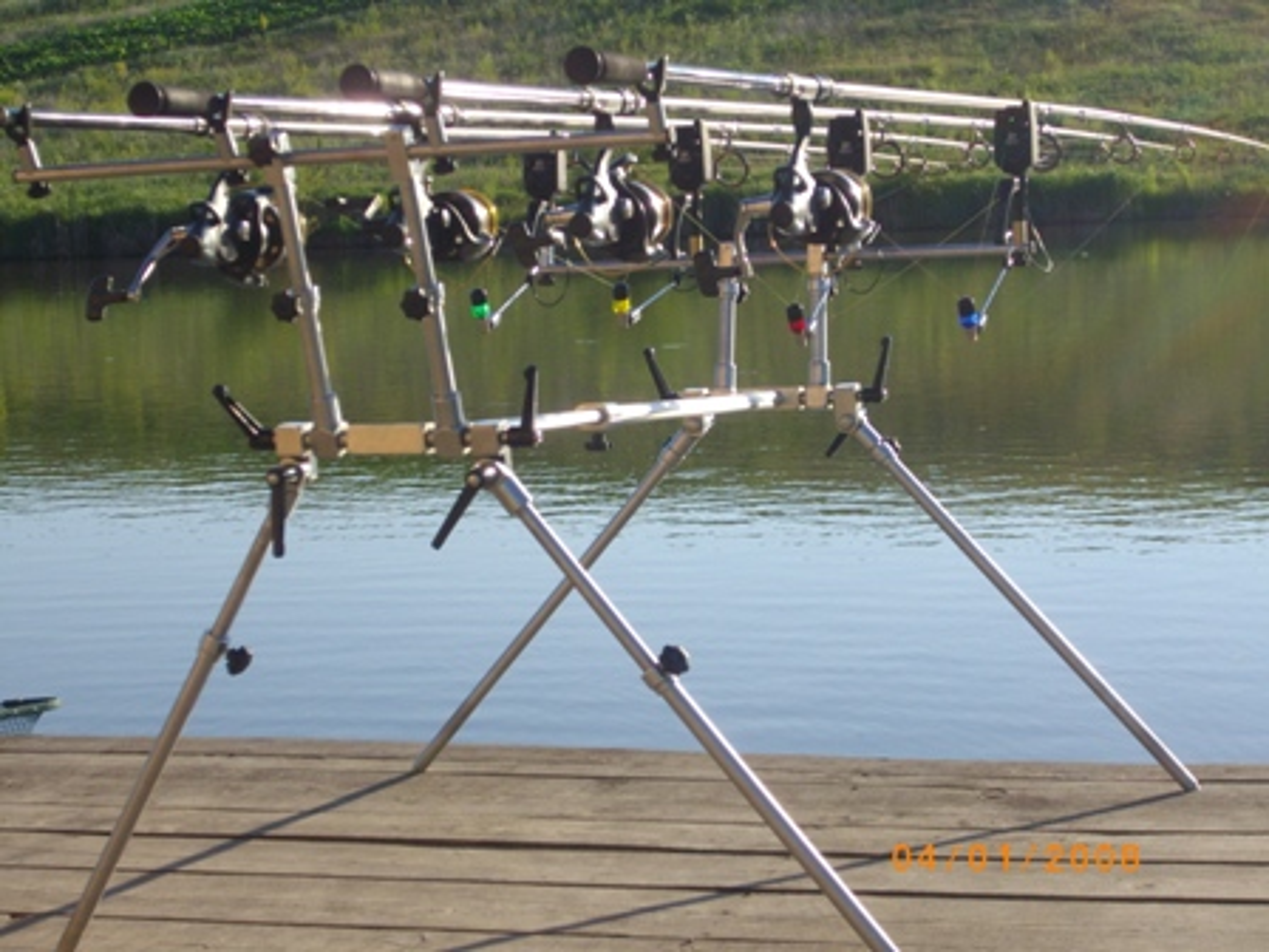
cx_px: 634
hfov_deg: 21.1
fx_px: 3409
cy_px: 476
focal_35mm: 93
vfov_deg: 15.9
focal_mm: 15.3
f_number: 9.5
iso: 100
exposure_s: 1/160
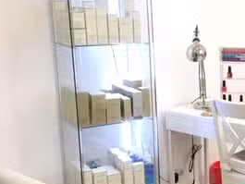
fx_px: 496
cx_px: 260
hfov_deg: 26.0
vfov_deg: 21.0
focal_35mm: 70
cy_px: 102
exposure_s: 1/33
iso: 100
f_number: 2.2
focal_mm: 4.15
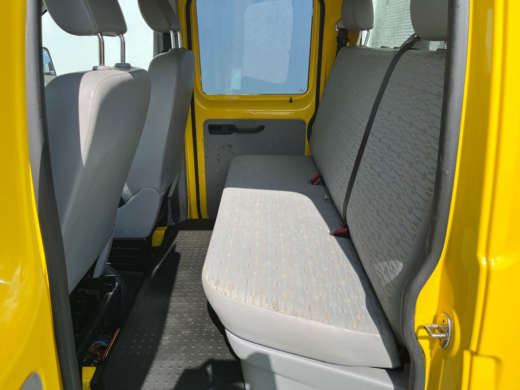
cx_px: 260
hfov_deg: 67.3
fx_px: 391
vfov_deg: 53.1
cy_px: 195
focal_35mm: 26
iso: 50
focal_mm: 5.1
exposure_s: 1/1721
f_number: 1.6
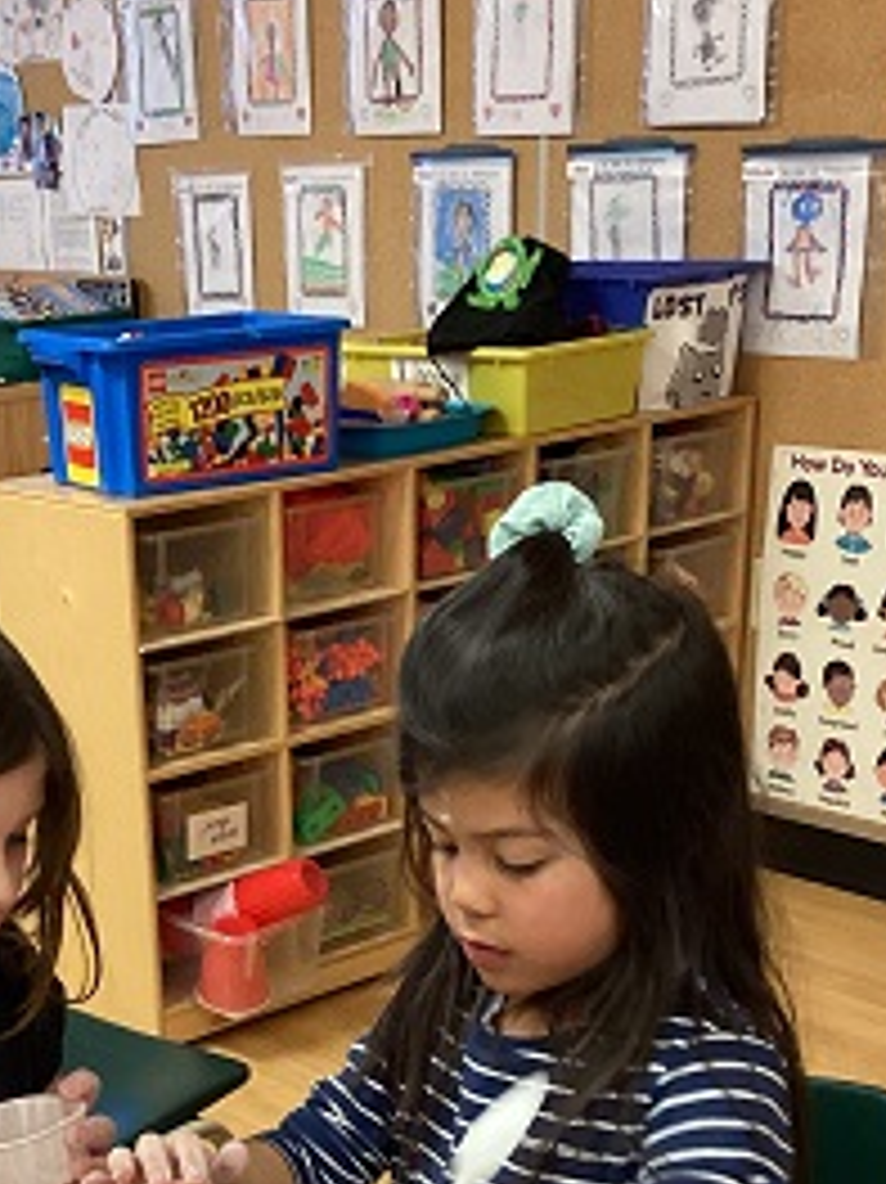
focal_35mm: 59
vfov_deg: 31.5
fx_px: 2015
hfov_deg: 24.5
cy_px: 1013
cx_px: 200
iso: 250
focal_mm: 3.3
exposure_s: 1/40
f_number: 2.4
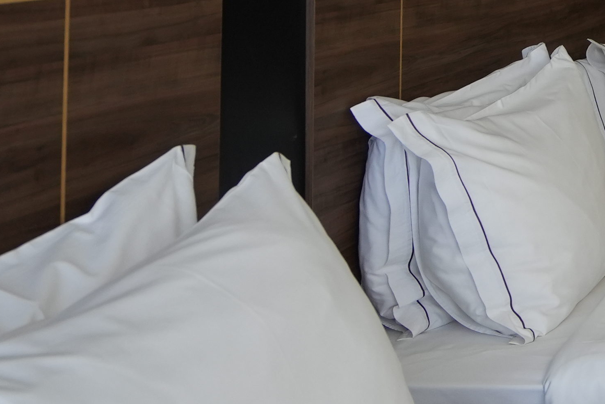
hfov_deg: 19.2
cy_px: -129
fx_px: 1277
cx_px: 1126
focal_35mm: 76
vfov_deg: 16.9
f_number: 4
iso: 640
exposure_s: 1/160
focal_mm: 16
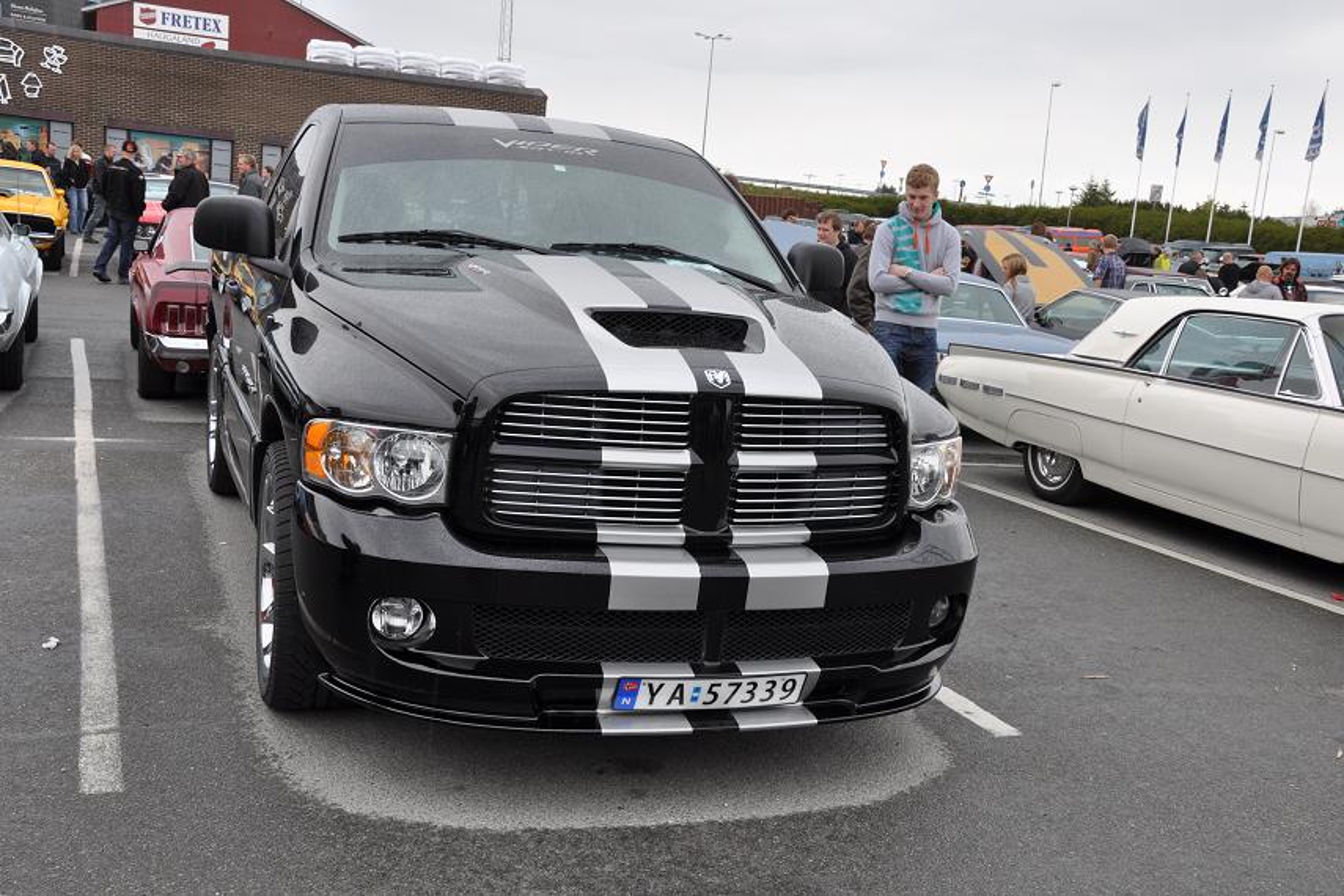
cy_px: 448
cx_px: 672
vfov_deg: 35.5
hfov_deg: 51.3
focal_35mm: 38
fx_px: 1400
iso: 200
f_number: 10
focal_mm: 25
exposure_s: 1/100
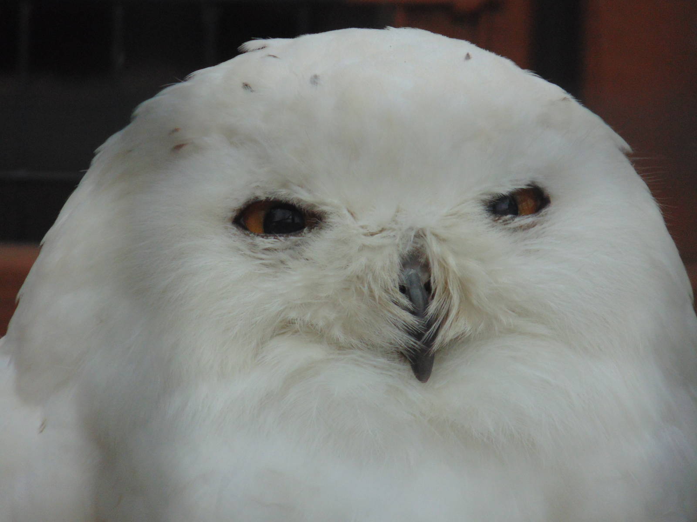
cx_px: 348
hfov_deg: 3.4
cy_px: 261
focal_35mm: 580
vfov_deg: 2.6
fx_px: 11678
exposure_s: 1/125
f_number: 5.9
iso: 200
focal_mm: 104
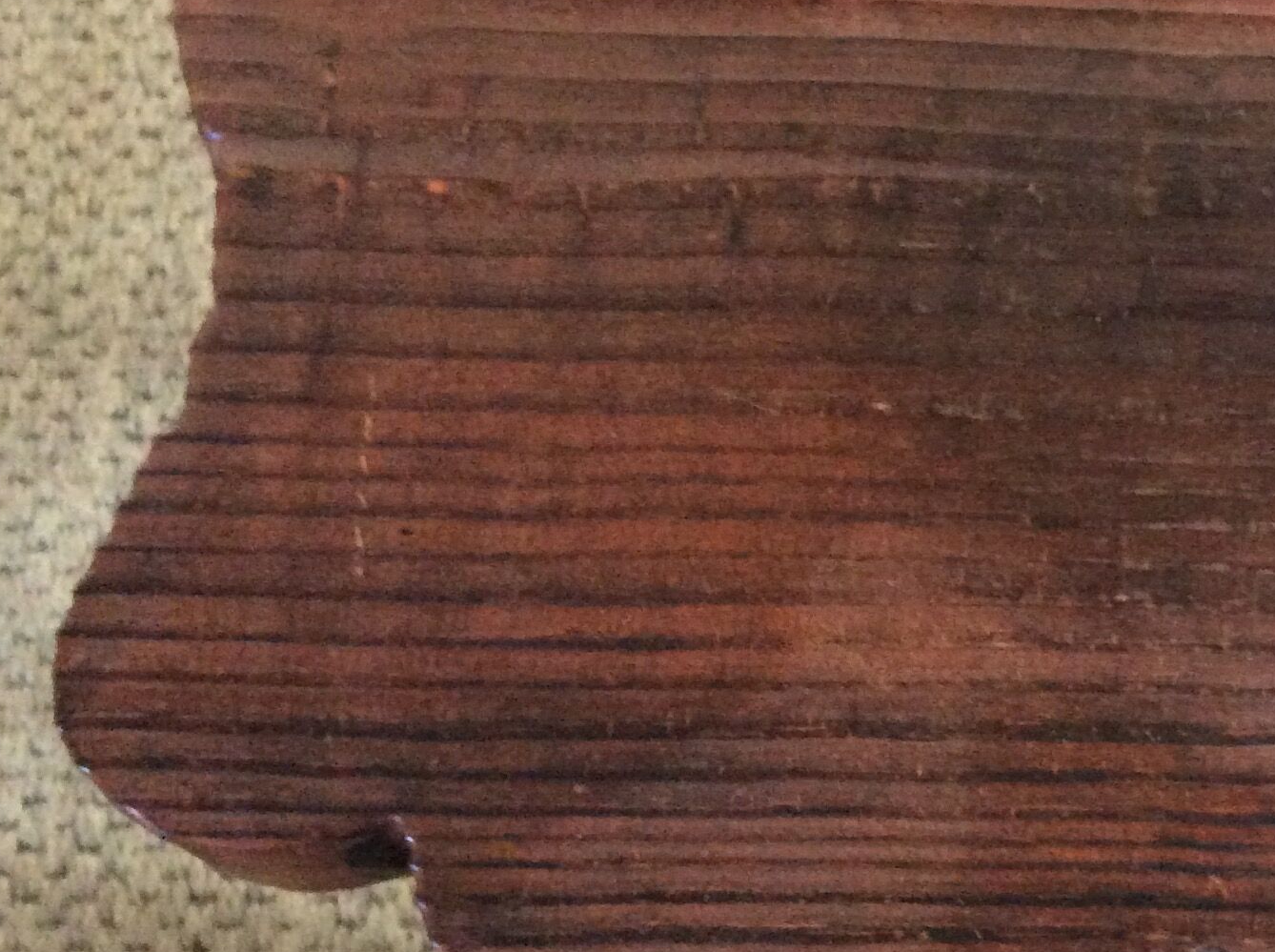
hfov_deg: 30.2
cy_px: 528
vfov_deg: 23.6
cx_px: 1098
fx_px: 2280
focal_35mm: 62
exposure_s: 1/17
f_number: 2.4
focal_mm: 3.3
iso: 400
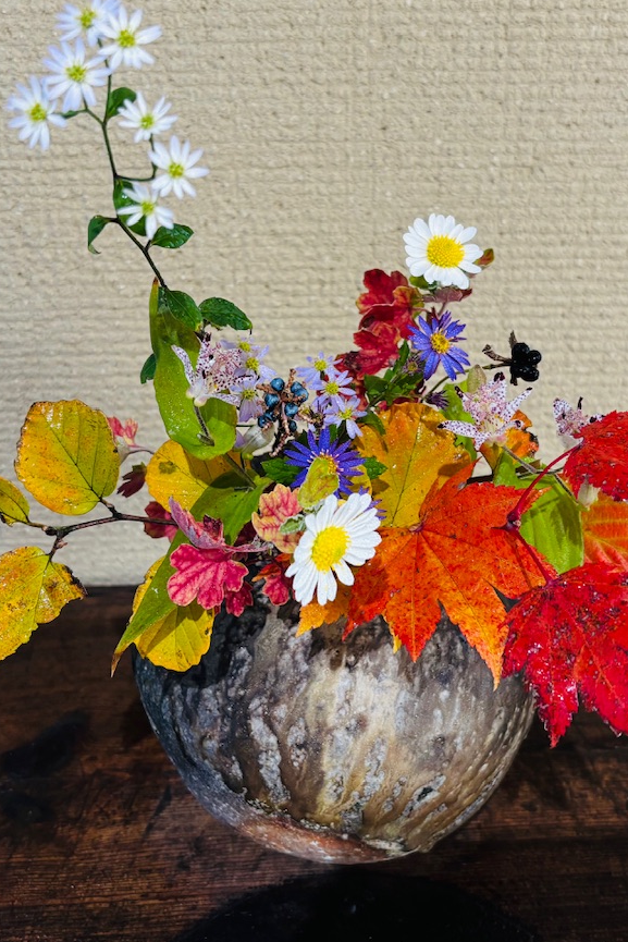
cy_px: 436
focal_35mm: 40
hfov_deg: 33.4
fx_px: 1046
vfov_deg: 48.4
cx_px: 338
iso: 125
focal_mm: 5.96
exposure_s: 1/64
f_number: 1.6
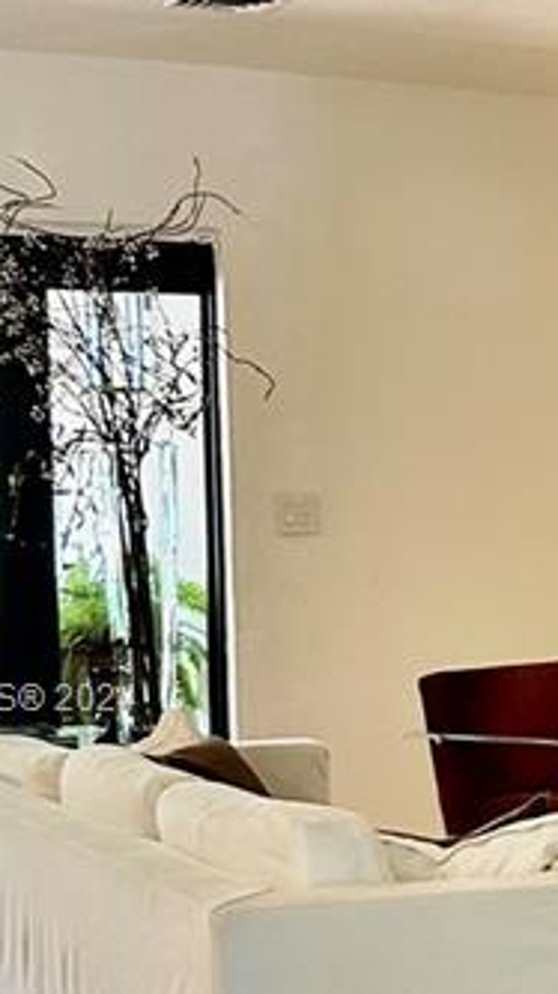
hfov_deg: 11.2
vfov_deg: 20.8
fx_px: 2686
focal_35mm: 102
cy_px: 701
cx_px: 934
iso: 125
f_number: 1.5
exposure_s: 1/60
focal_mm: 5.7
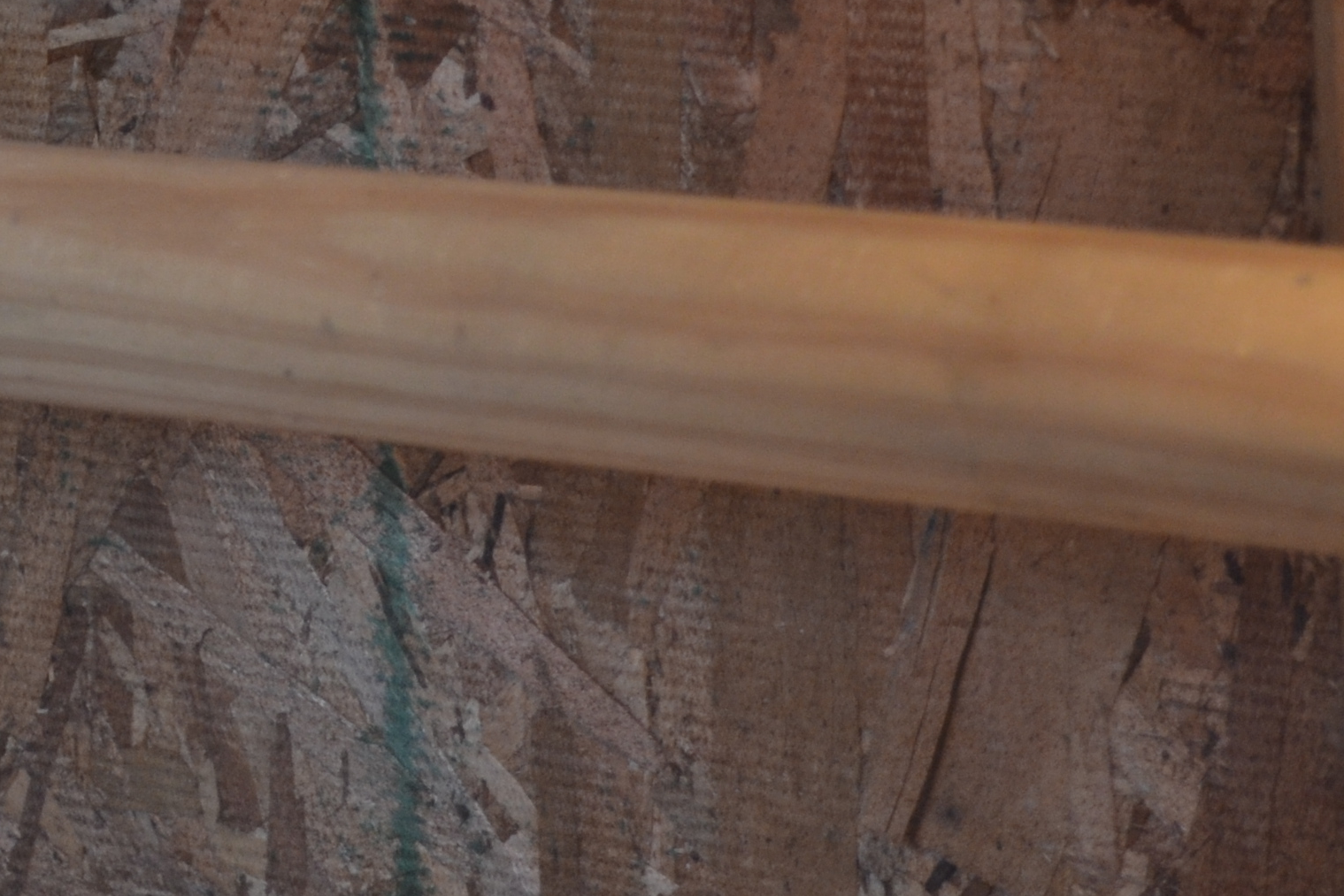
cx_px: -284
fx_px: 6795
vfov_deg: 7.5
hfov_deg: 11.1
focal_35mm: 182
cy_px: 101
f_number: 5.3
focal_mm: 40
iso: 400
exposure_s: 1/125
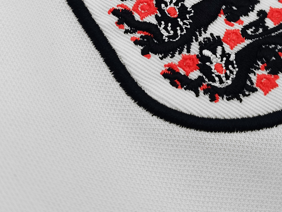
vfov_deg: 24.6
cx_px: 167
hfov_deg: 33.7
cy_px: 6
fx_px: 464
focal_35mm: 57
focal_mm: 5.58
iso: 320
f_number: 1.8
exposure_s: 1/40
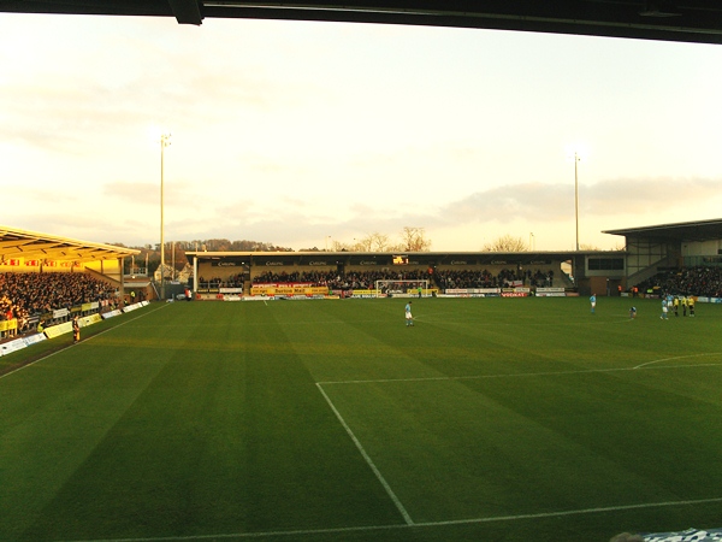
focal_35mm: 38
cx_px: 361
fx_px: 793
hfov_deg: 49.0
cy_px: 271
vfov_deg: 37.7
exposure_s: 1/250
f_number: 4
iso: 80
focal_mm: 7.8
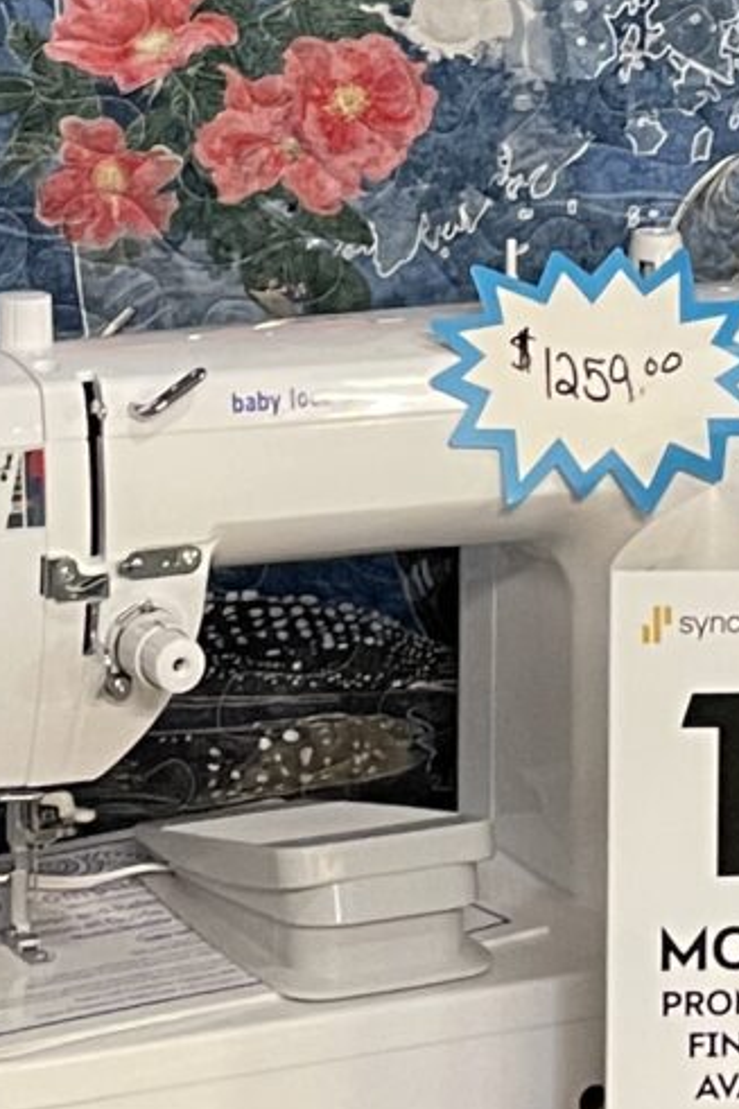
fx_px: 4344
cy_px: -285
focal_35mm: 141
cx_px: 154
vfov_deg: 14.0
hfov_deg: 9.7
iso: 250
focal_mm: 4.2
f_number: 1.6
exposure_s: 1/60
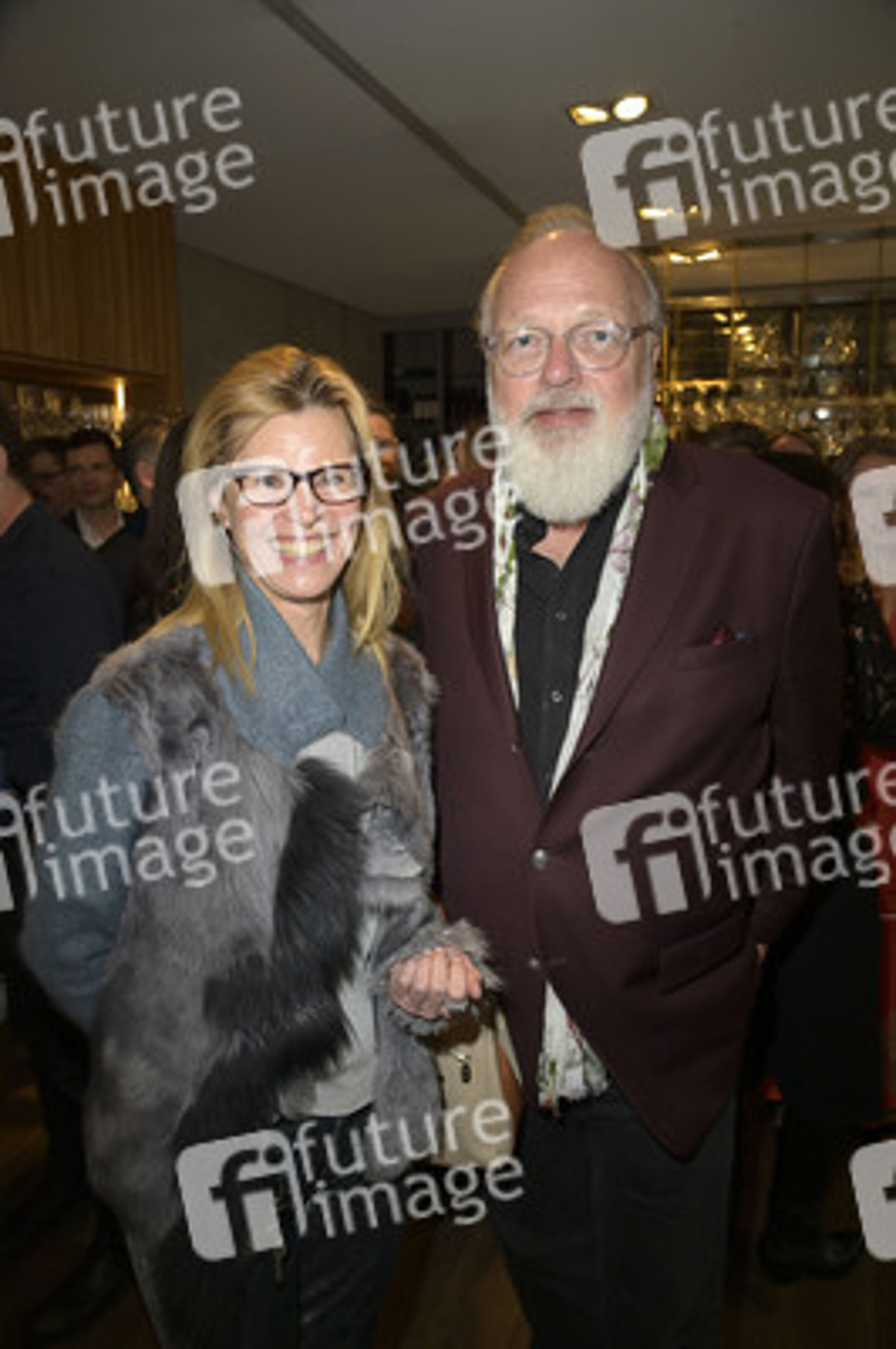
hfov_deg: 47.9
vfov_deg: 67.4
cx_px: 448
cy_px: 674
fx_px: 1010
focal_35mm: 27
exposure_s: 1/60
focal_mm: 27
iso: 1600
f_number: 5.6
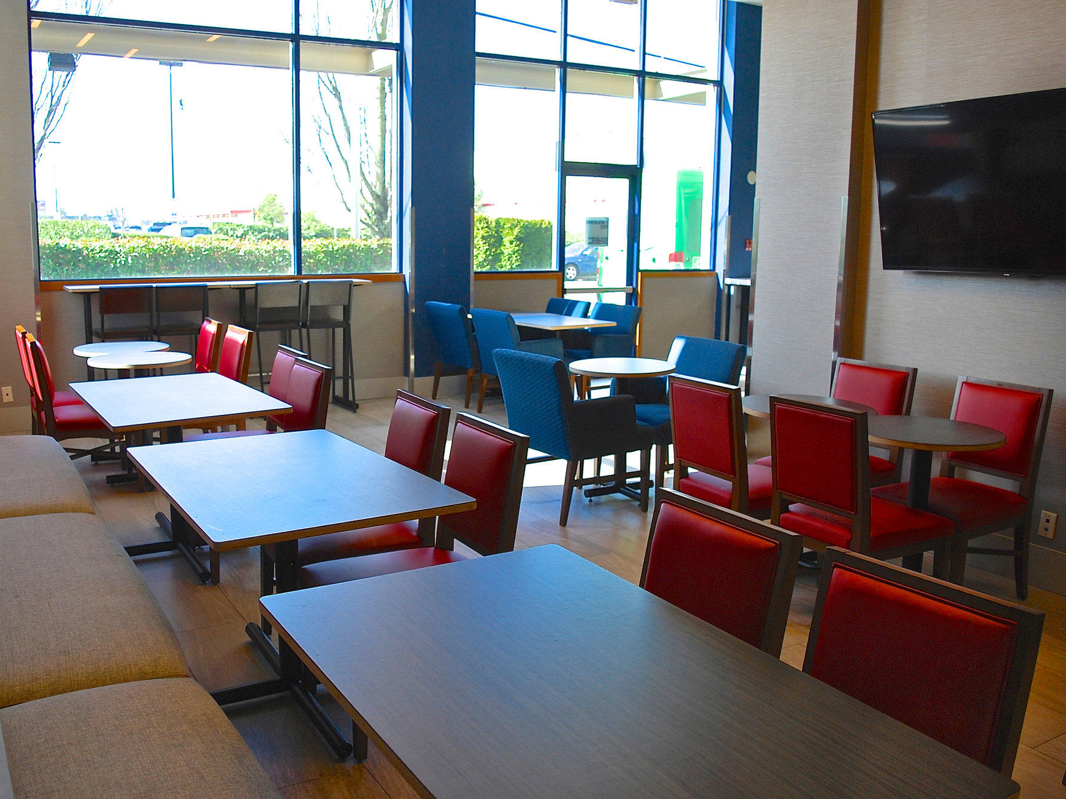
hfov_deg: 59.7
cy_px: 396
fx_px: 924
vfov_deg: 46.8
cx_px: 455
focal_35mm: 30
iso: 200
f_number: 3.5
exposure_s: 1/50
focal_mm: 18
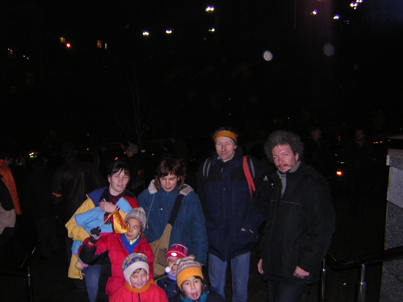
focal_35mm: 36
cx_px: 202
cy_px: 151
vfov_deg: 39.7
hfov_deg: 51.4
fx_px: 419
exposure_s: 1/60.1
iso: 400
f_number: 2.6
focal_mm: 4.7
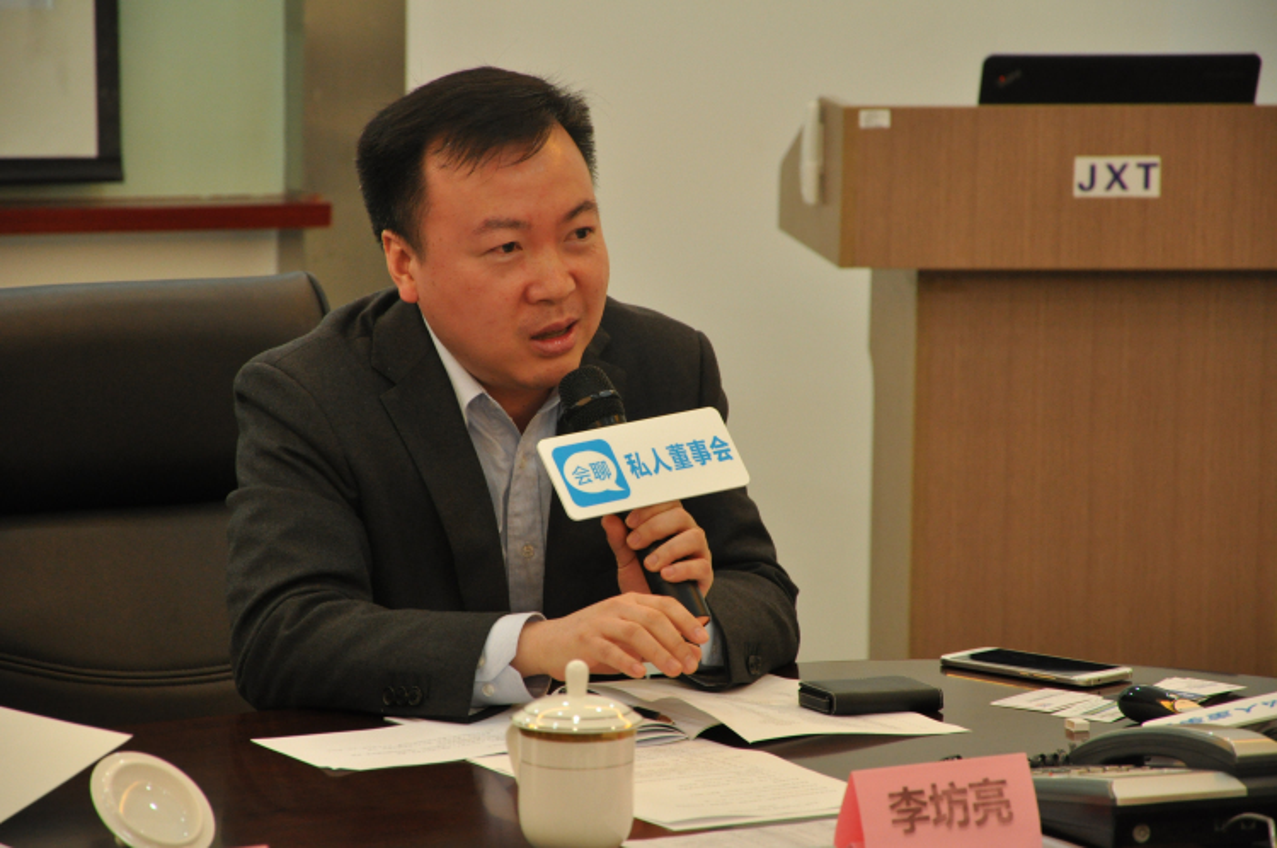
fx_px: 5580
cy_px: 424
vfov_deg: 8.7
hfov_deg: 13.1
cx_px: 638
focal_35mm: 158
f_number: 5.6
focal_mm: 105
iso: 1000
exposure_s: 1/50
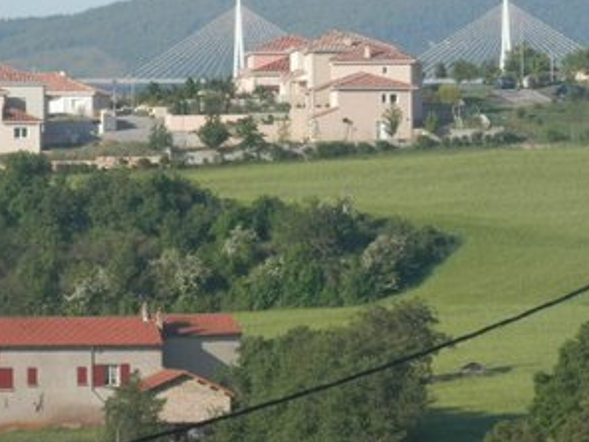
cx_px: 454
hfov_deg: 5.4
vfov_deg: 4.1
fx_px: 6196
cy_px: 93
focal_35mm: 364
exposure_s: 1/250
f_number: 6.1
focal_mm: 40.2
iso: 80
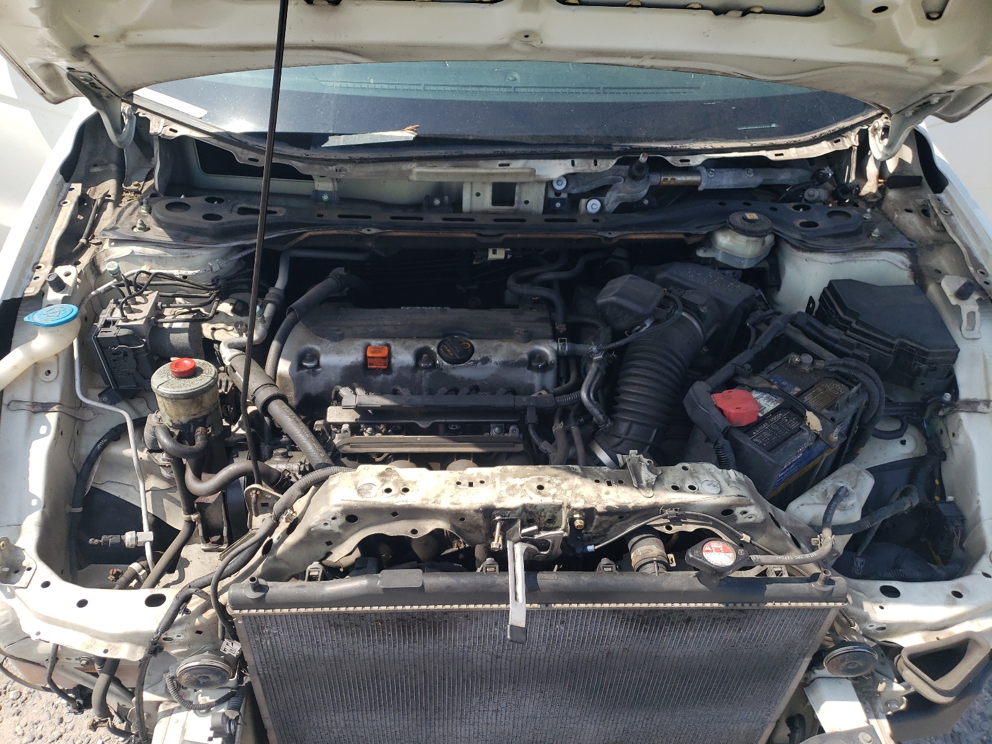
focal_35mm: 26
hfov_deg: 67.3
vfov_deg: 53.1
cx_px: 496
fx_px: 745
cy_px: 372
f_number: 1.5
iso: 50
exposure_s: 1/1667
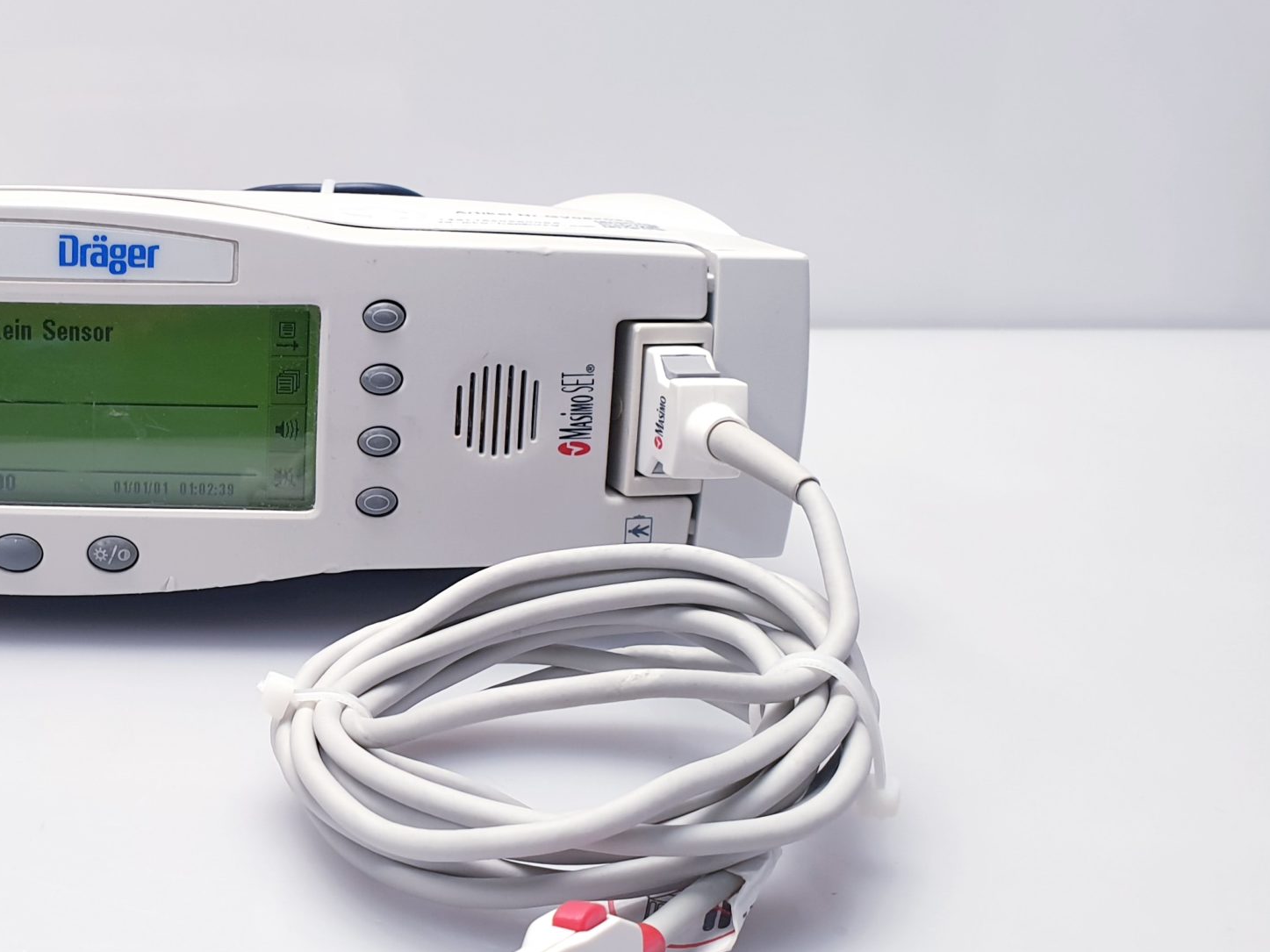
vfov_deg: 31.5
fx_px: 1688
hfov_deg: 38.6
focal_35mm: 46
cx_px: 149
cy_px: 533
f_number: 2.4
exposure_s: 1/50
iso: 80
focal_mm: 4.3
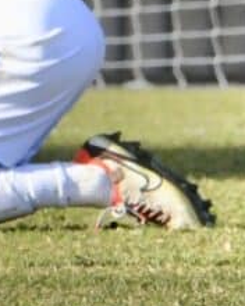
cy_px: -17
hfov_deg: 0.4
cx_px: -351
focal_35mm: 3494
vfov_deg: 0.6
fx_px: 31669
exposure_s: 1/1600
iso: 3200
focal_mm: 400
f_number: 11
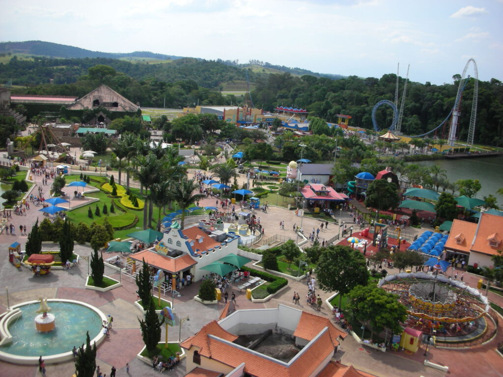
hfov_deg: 52.6
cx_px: 252
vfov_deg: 40.7
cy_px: 188
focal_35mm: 35
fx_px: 509
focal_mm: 5.8
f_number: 8.5
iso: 50
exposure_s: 1/89.7
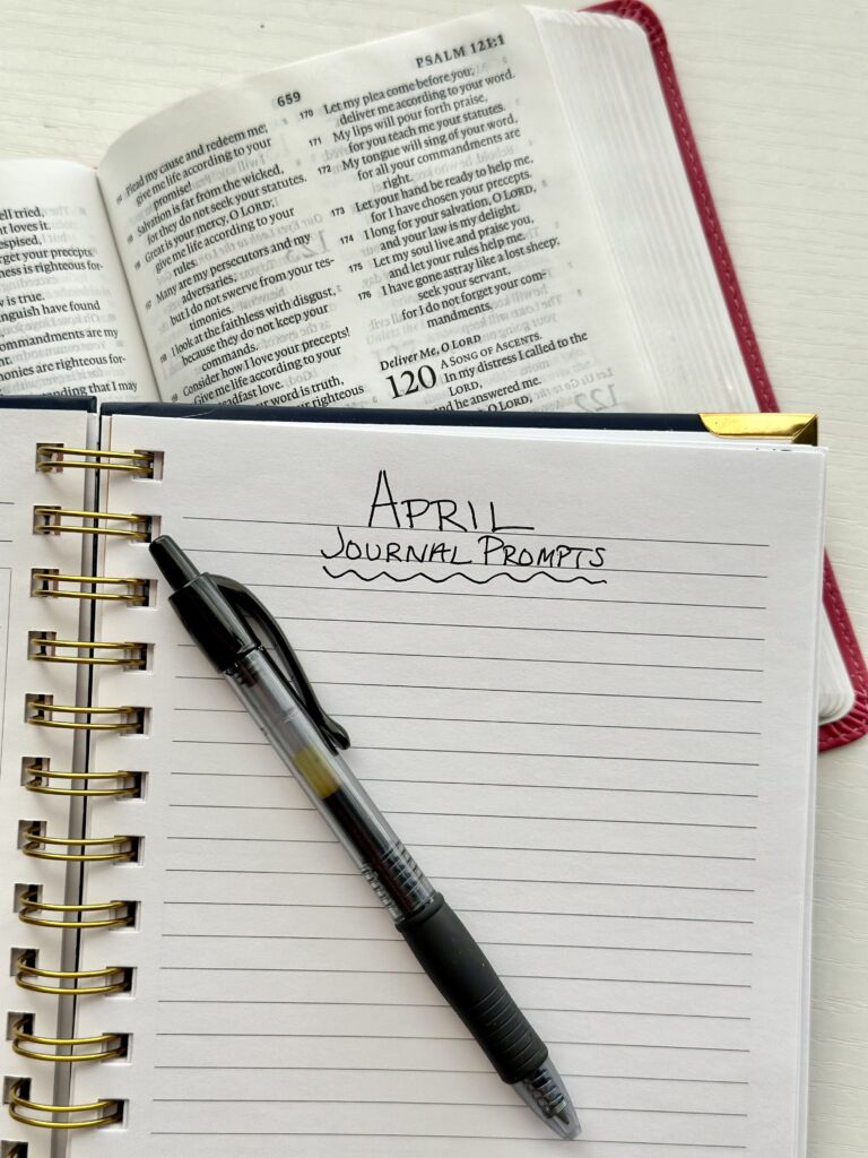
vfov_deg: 39.7
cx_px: 434
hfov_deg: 30.3
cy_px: 579
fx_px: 1605
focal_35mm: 48
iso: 80
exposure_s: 1/121
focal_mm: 6.86
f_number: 1.78
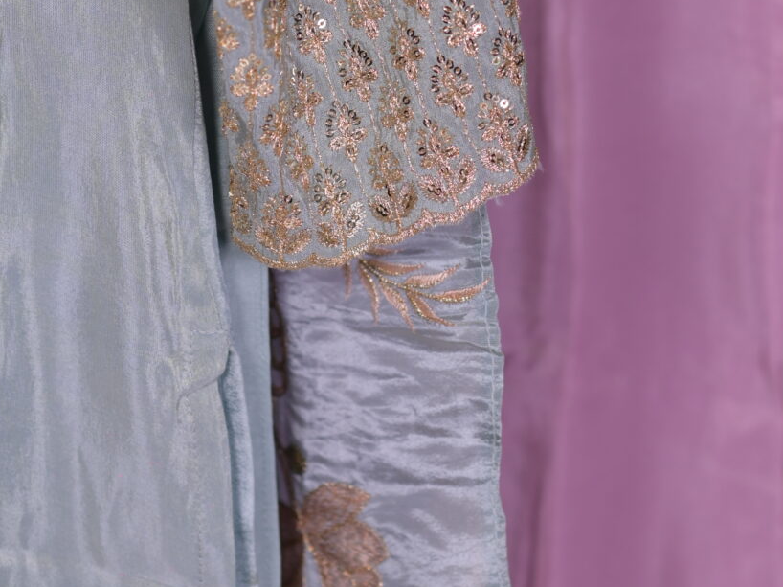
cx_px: 414
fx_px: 4342
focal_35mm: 192
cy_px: -151
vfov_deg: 7.7
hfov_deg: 10.3
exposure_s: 1/160
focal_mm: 85
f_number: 2.5
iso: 200
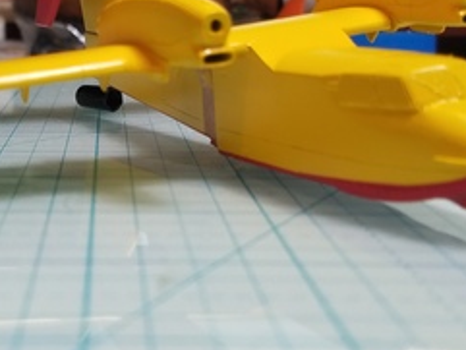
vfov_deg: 21.3
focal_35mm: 69
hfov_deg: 27.8
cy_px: 124
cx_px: 122
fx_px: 929
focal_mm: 4.2
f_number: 1.7
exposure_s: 1/60
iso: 64
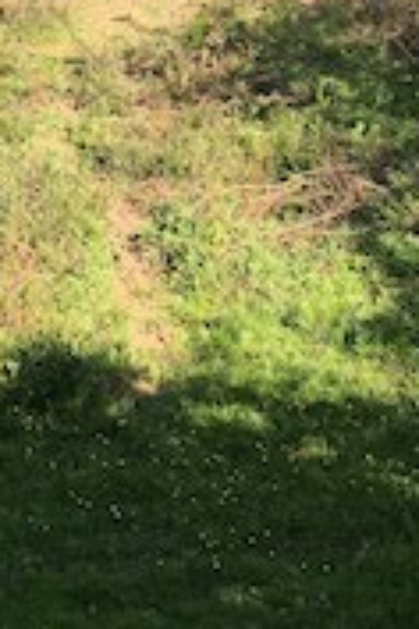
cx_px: -32
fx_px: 1903
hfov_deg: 12.4
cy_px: -110
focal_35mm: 109
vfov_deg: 17.9
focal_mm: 4.15
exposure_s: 1/513
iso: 25
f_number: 2.2
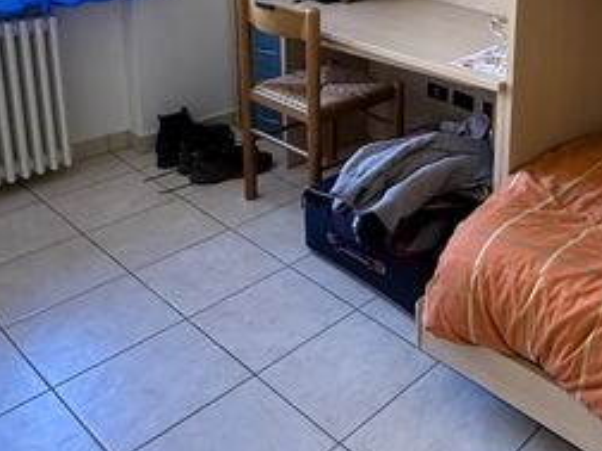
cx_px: 541
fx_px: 643
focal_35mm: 37
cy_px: 5
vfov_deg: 35.2
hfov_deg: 45.5
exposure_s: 1/60
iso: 500
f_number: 2.2
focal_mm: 2.22
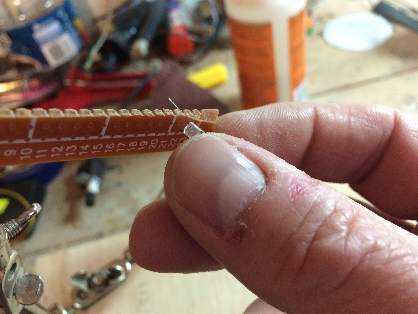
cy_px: 153
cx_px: 207
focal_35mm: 30
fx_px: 362
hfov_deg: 60.0
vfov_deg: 46.8
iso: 250
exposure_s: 1/30
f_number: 2.2
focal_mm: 4.15
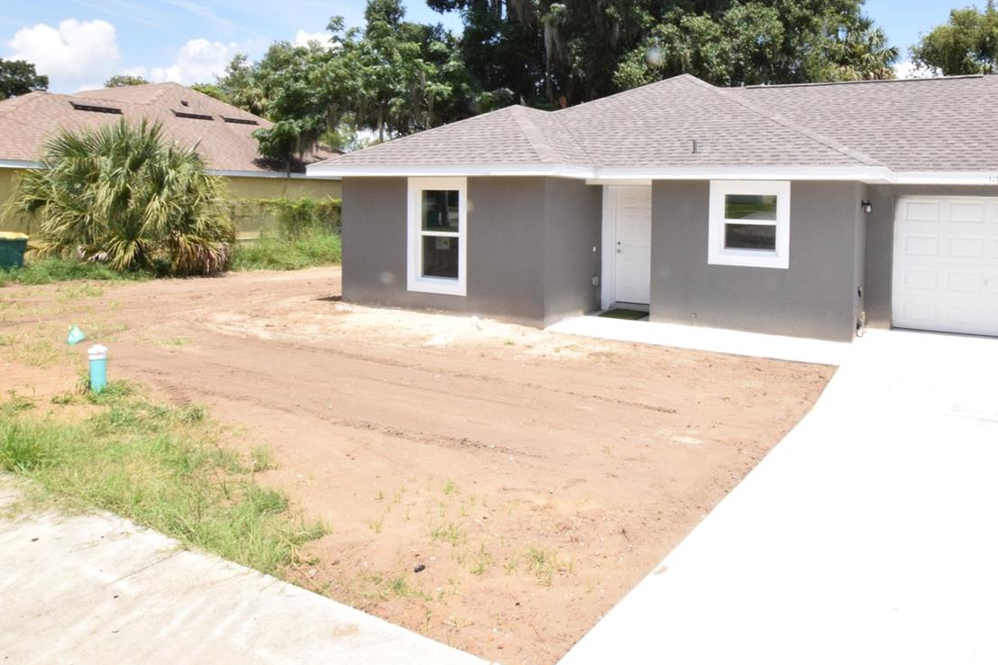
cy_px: 223
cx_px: 662
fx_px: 657
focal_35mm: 24
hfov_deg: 72.3
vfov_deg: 52.7
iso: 1600
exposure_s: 1/200
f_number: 22
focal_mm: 11
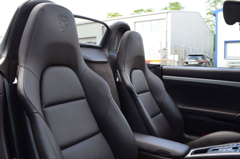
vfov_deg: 39.8
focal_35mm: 33
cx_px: 120
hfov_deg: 57.3
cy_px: 80
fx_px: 219
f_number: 10
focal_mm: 22
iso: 400
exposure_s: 1/50
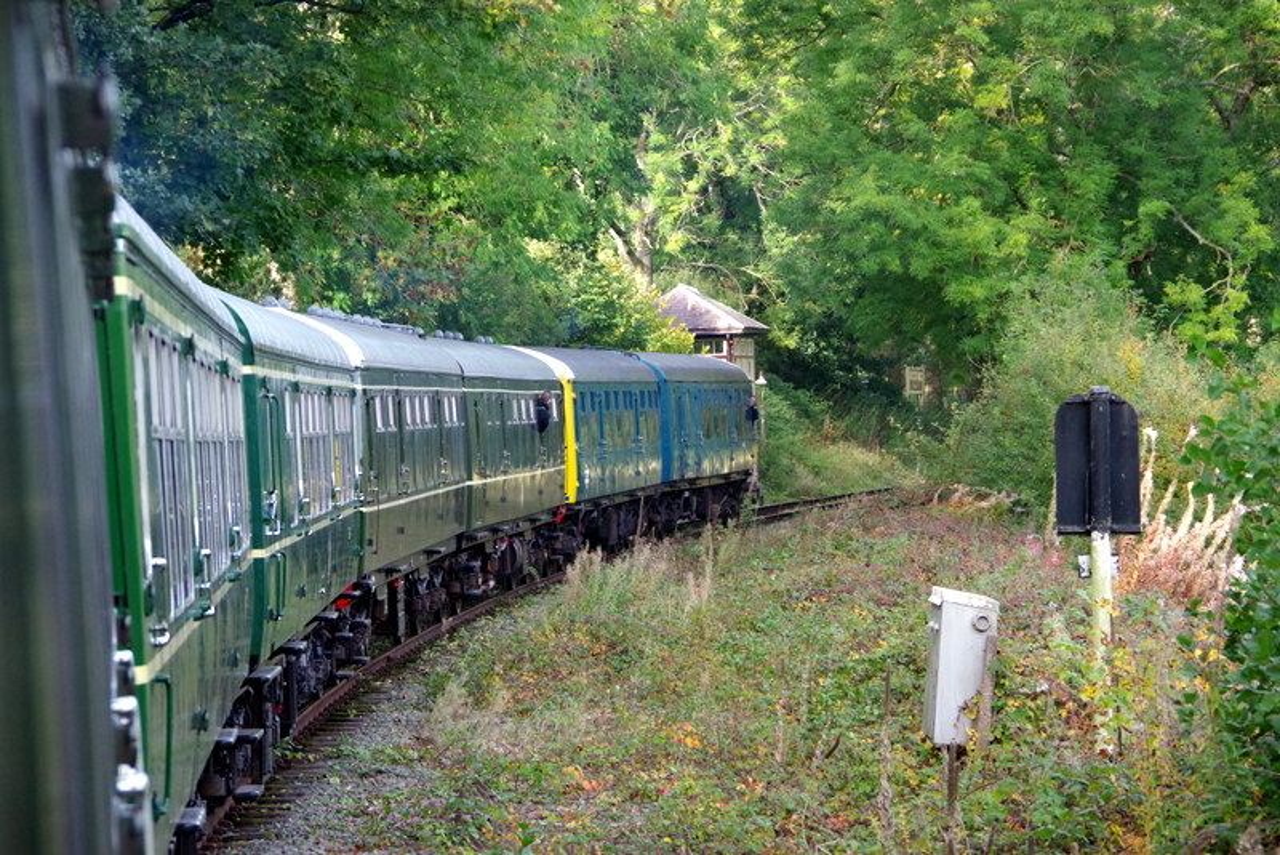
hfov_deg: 13.7
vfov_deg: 9.2
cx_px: 640
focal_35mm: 150
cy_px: 428
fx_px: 5335
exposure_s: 1/400
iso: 2500
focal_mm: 100
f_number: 8
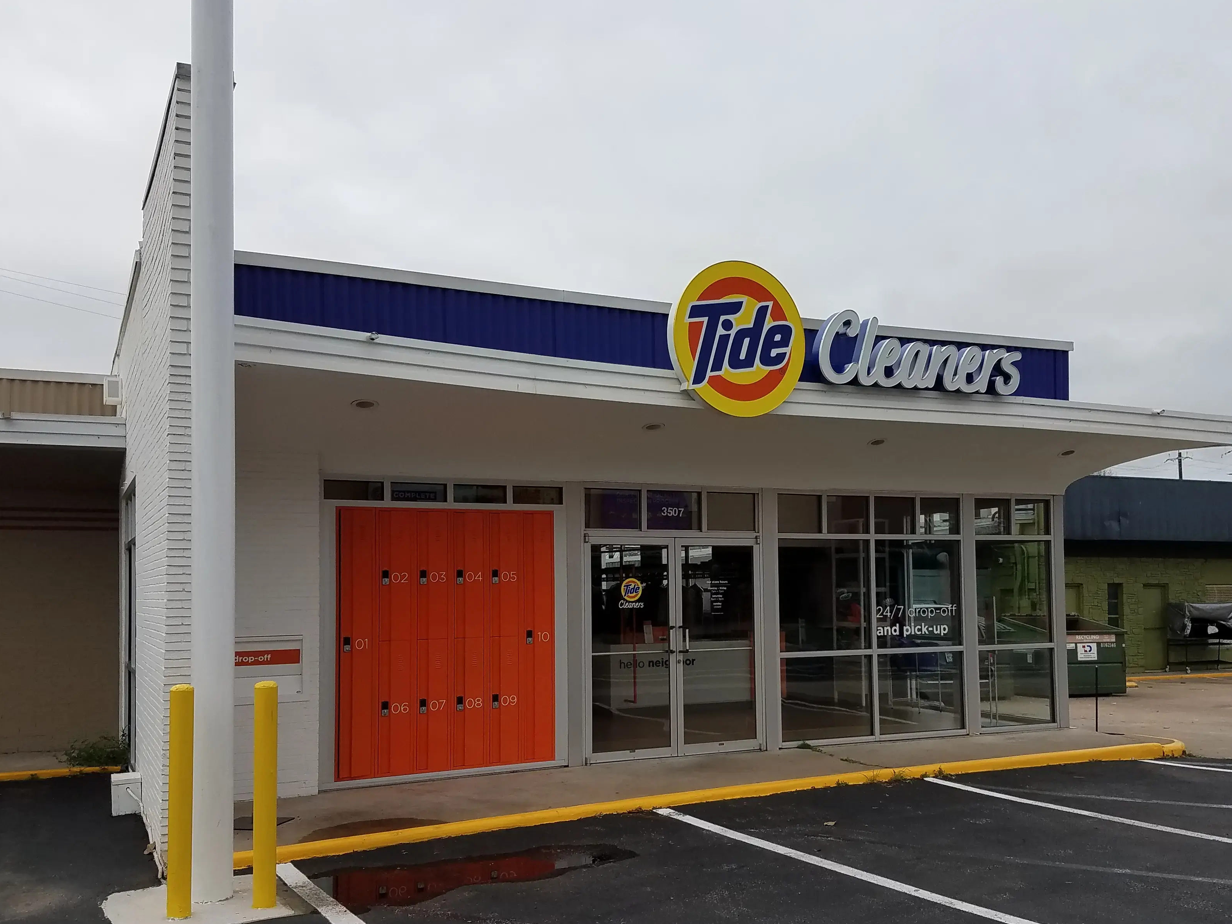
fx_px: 1175
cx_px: 703
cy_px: 508
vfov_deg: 42.9
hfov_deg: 55.1
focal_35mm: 33
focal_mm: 4.2
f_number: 1.7
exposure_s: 1/1224
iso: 40
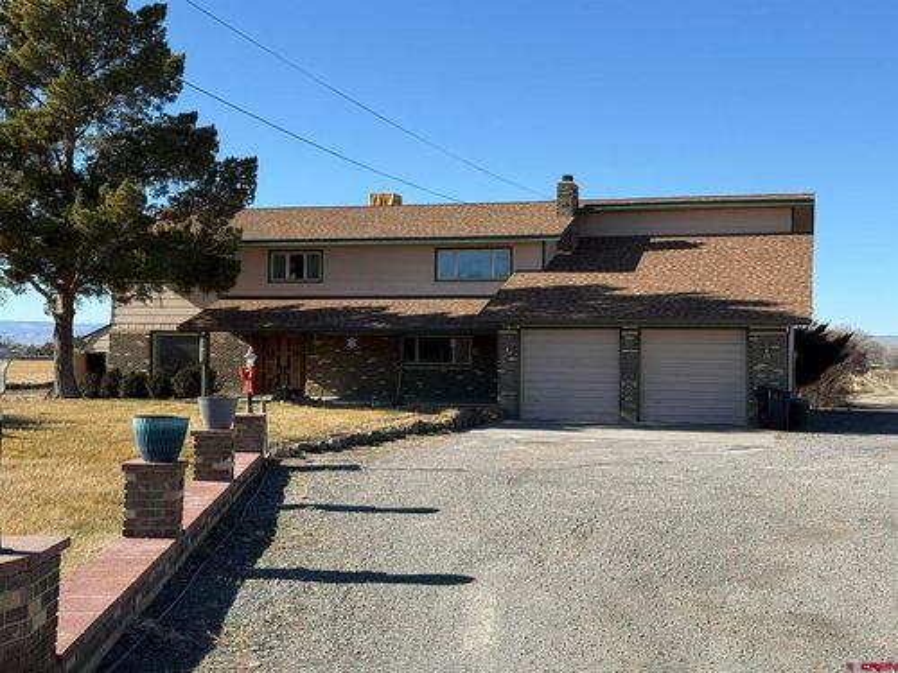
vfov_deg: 30.3
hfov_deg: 39.7
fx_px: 1245
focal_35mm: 48
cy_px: 336
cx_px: 449
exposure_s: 1/3378
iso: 64
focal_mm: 6.76
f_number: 1.78
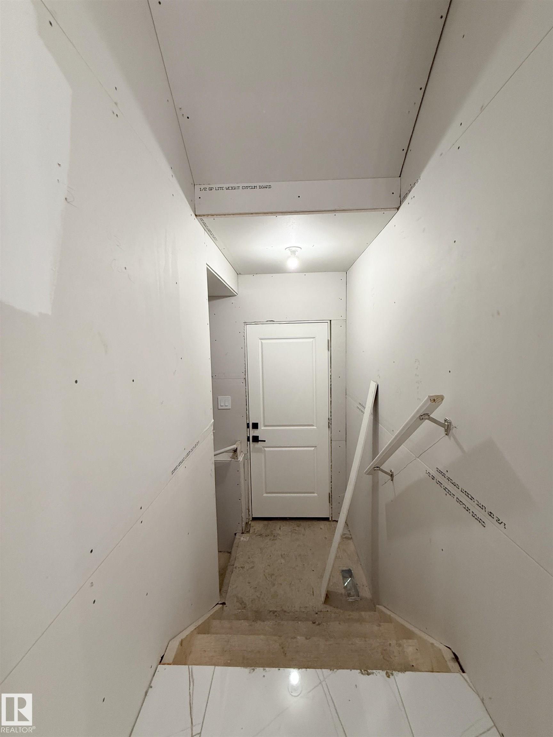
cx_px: 276
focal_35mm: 14
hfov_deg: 85.7
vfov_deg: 102.1
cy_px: 368
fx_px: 298
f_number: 2.2
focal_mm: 2.22
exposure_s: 1/120
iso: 320
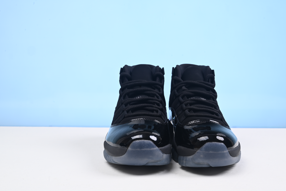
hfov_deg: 42.7
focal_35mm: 46
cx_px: 160
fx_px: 366
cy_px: 107
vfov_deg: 29.2
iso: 100
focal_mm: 40
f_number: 16
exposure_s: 1/2
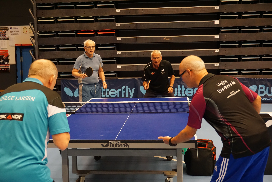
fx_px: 408
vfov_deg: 25.1
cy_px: 91
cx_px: 136
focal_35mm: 54
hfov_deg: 36.9
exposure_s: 1/100
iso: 3200
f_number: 5.6
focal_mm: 36
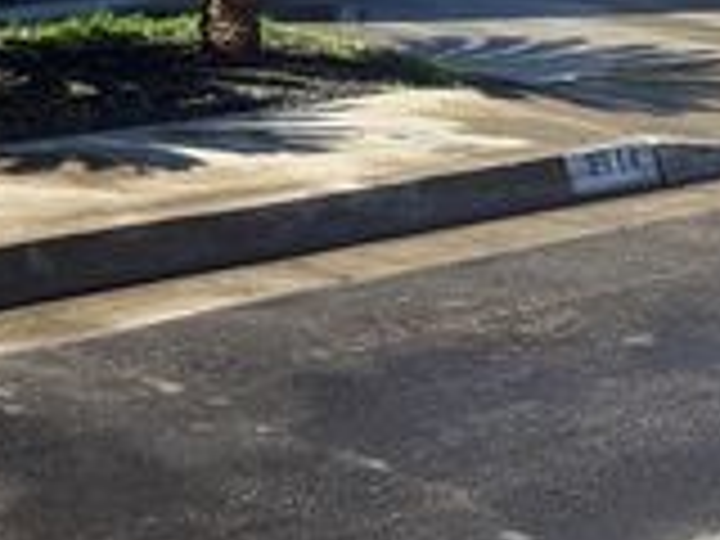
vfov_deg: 17.9
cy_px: -227
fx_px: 1560
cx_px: -130
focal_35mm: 75
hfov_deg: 23.8
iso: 80
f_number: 1.78
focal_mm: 6.76
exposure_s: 1/2445
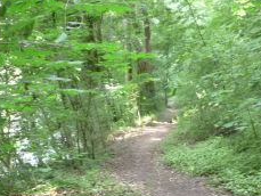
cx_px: 214
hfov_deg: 28.3
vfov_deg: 21.2
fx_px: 505
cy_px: 195
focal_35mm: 67
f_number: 3.3
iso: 400
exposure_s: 1/30
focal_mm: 5.2
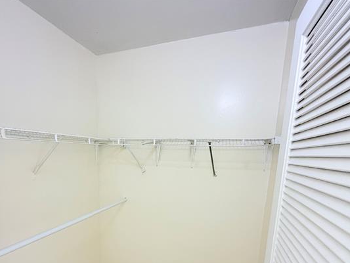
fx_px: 212
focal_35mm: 21
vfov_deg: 60.4
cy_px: 194
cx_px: 152
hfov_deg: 78.6
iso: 320
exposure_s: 1/117
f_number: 2.2
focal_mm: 2.22
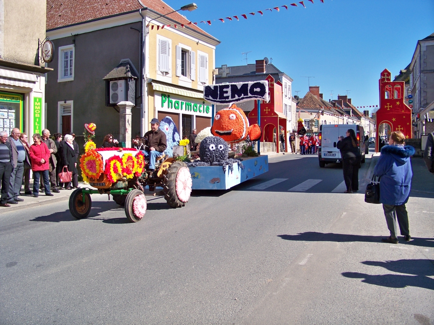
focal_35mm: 33
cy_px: 162
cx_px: 217
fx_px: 414
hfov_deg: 55.4
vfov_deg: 42.9
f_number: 2.8
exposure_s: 1/1000
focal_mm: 5.85
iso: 80
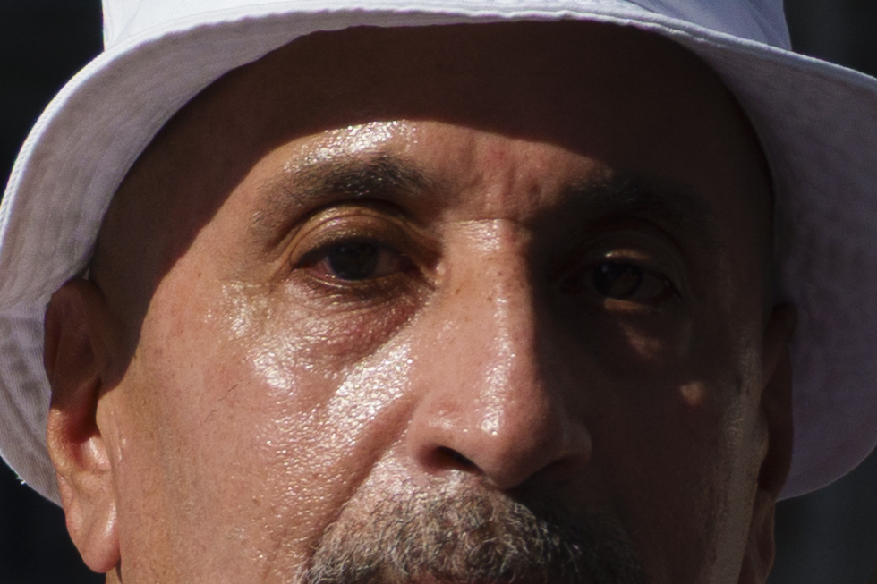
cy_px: 1550
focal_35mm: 832
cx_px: 1521
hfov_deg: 2.5
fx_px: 20264
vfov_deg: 1.6
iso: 100
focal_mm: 54.57
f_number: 4
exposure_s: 1/1250
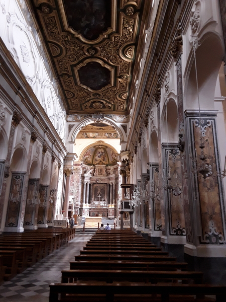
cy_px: 151
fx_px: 235
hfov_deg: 51.4
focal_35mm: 27
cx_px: 113
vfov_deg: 65.3
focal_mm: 2.91
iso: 200
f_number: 1.9
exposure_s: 1/17
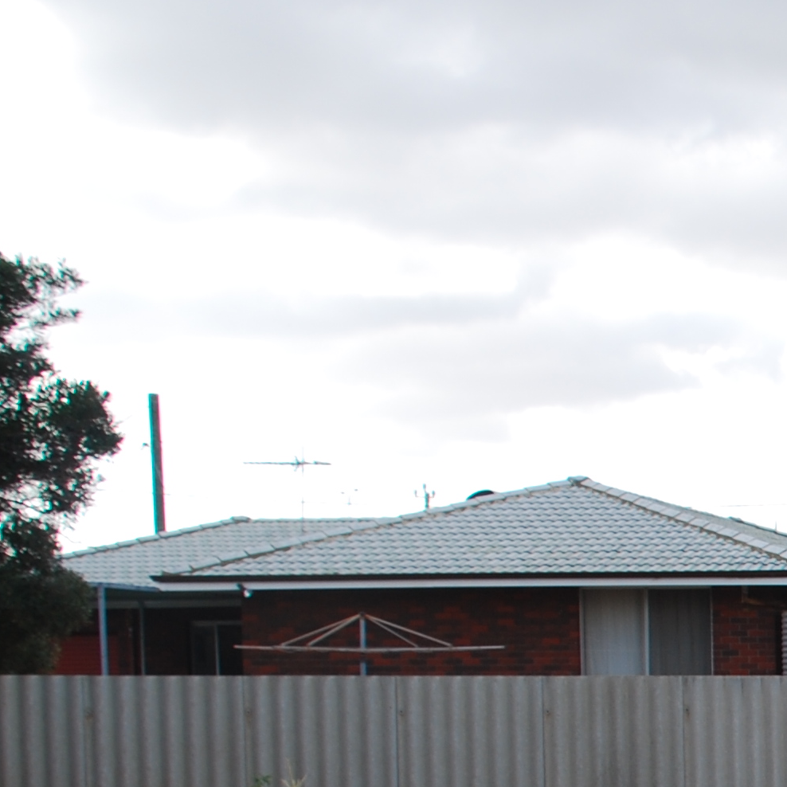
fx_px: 2315
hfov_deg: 16.6
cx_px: 1349
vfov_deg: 18.4
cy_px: 902
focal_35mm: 90
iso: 100
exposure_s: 1/160
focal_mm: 18
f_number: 6.3
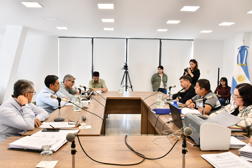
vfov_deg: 43.6
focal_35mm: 30
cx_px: 126
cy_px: 84
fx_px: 210
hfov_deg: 61.9
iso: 1250
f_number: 8
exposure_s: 1/125
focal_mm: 20
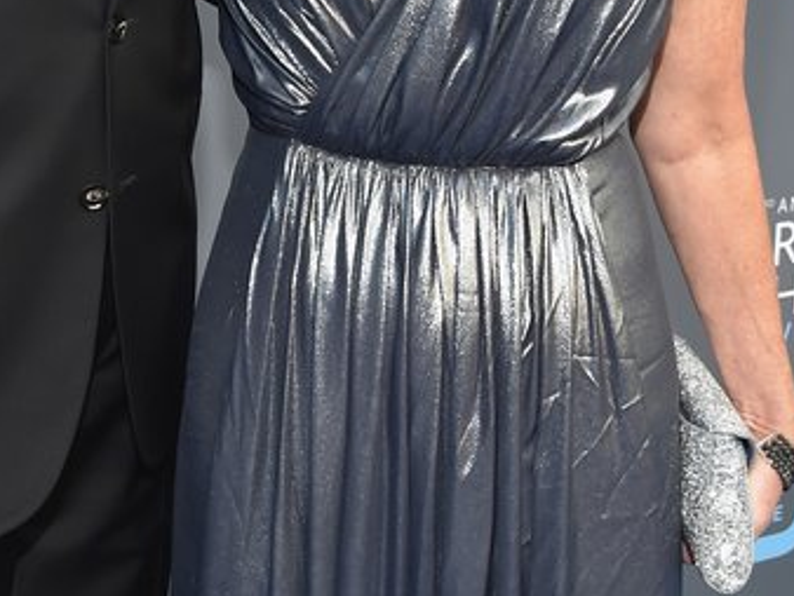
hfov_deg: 23.3
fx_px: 1905
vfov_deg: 17.8
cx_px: 188
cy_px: 226
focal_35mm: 83
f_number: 5.6
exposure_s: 1/800
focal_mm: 24
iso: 640
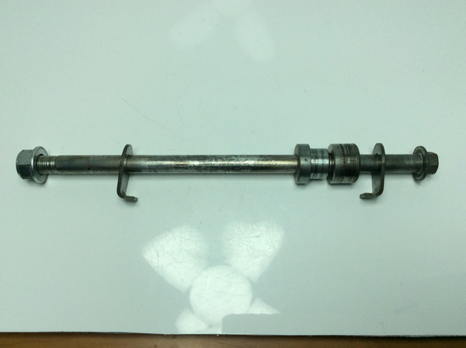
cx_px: 233
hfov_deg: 56.9
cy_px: 174
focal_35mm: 32
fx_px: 430
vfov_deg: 44.0
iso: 32
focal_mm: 3.3
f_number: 2.4
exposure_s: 1/853
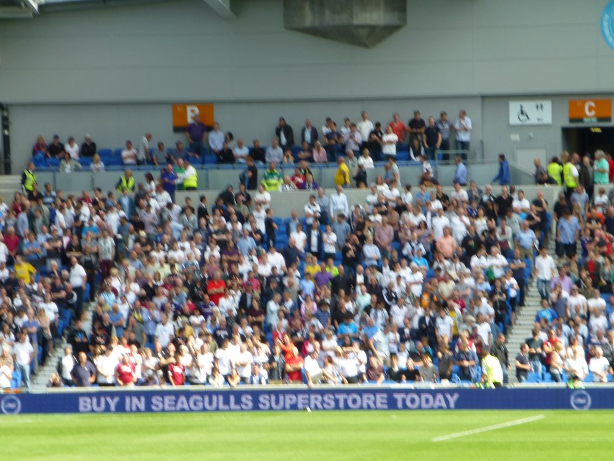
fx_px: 5145
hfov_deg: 6.8
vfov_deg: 5.1
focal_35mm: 290
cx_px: 289
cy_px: 230
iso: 100
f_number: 5.7
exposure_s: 1/200
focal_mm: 44.4
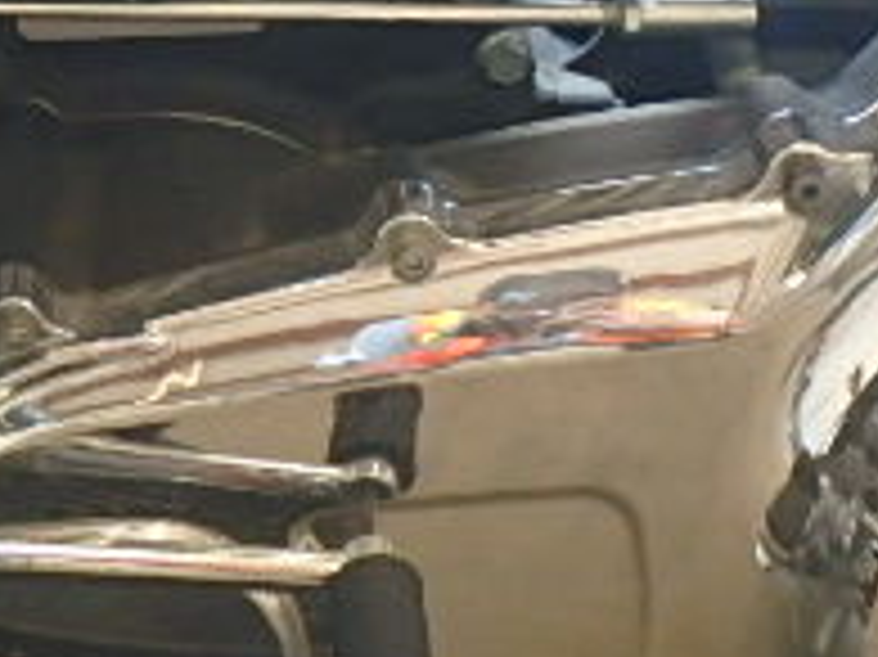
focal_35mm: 118
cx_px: 459
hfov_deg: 16.7
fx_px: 2991
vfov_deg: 12.4
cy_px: -40
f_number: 5
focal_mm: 6.4
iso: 640
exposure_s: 1/40
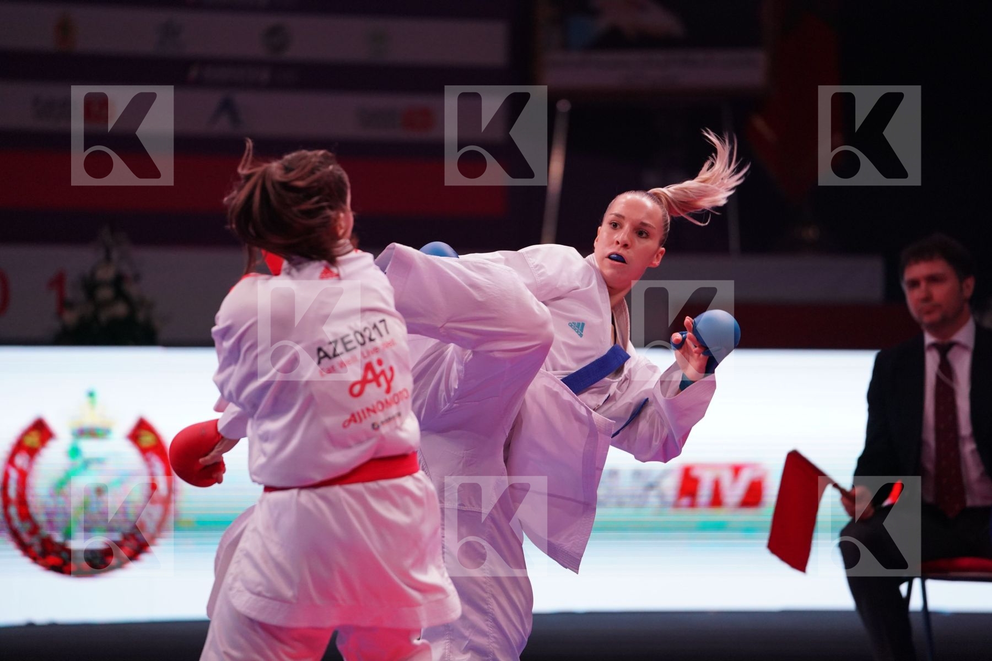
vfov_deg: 6.9
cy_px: 330
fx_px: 5511
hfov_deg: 10.3
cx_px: 496
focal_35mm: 200
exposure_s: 1/1000
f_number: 2.8
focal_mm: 200
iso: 2500
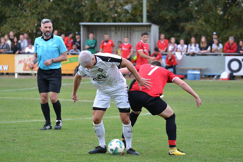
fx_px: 1620
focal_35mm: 240
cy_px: 81
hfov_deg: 8.6
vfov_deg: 5.7
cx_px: 122
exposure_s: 1/500
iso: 2000
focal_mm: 160
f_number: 4.8
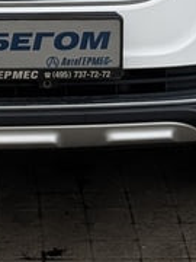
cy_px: -194
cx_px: -29
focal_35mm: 240
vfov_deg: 8.0
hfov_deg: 6.2
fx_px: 1812
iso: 64
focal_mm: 6.76
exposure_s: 1/433
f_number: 1.78
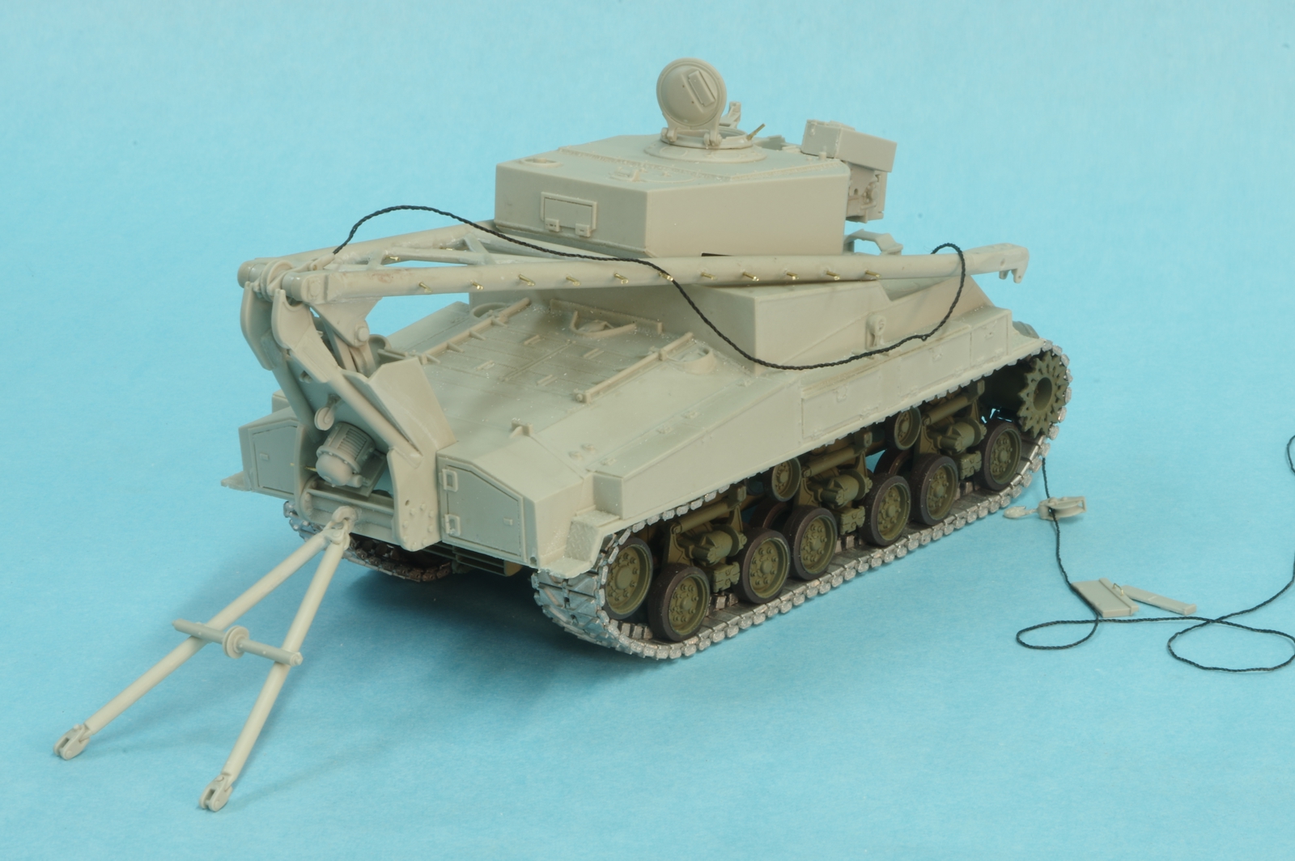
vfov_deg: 12.2
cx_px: 648
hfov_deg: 18.3
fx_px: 4025
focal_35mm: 112
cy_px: 430
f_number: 40
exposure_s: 8
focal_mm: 75
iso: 100
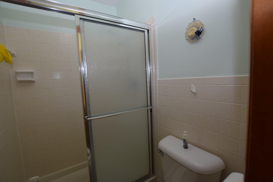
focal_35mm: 15
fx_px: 114
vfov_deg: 77.4
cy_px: 91
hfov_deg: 100.3
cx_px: 136
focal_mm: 10
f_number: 5
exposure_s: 1/100
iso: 360
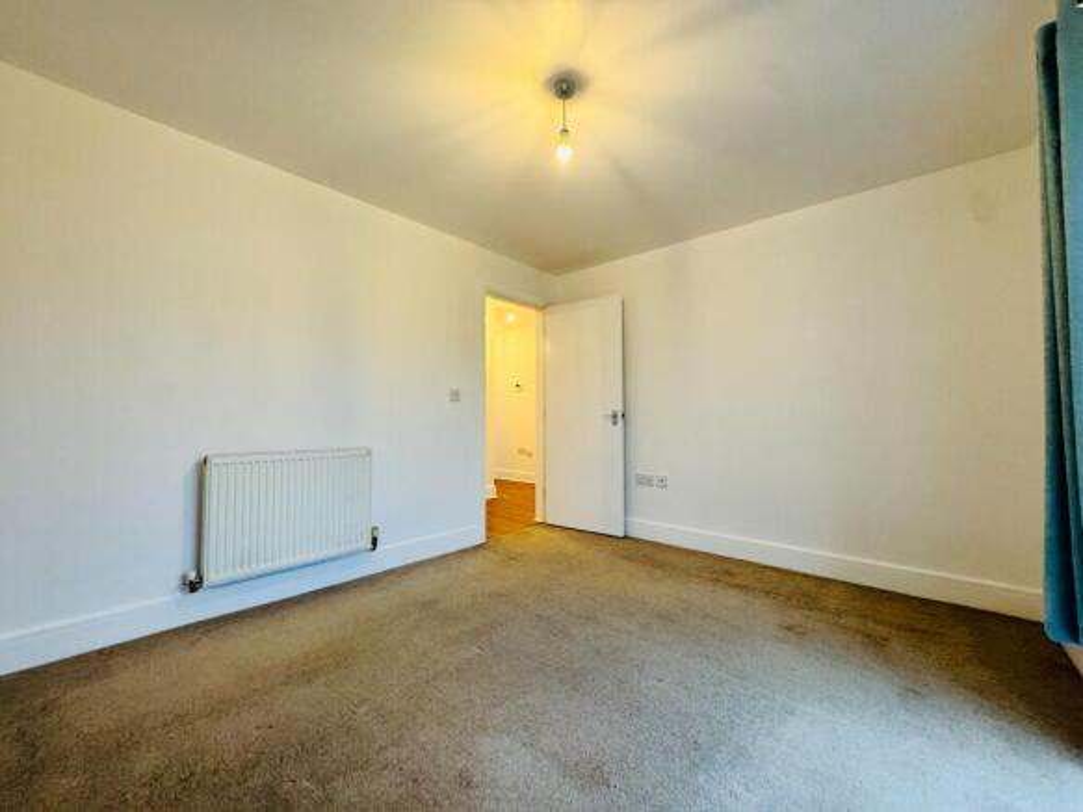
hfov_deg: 102.1
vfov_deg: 85.7
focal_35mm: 14
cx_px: 542
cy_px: 406
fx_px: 438
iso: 200
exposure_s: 1/50
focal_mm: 2.22
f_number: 2.2
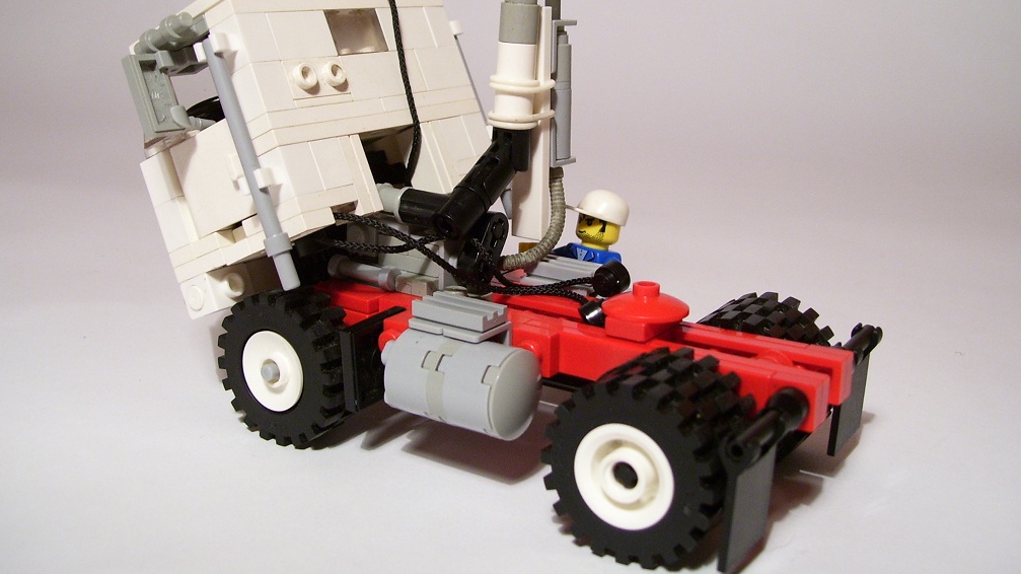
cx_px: 508
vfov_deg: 28.9
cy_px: 217
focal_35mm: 41
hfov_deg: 49.4
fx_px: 1110
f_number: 2.7
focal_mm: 6
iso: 125
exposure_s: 1/30
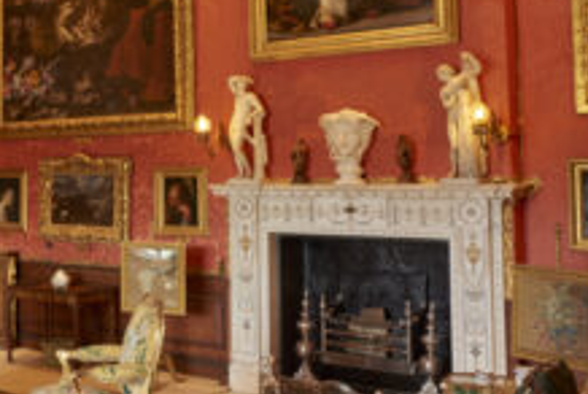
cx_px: -53
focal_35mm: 56
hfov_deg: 31.7
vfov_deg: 24.1
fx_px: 916
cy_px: 119
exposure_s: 1/20
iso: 800
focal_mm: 24
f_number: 4
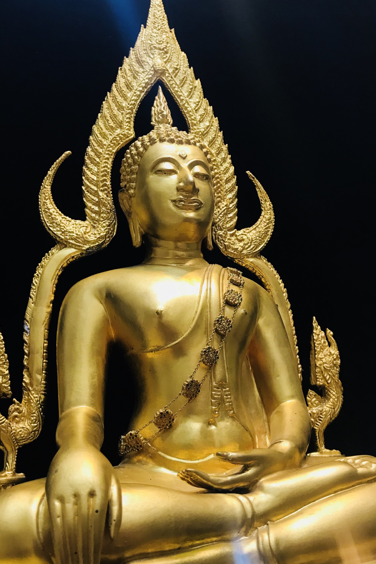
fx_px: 533
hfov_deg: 38.9
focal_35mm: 34
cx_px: 197
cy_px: 305
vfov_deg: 55.7
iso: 32
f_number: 1.8
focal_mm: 3.99
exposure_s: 1/20
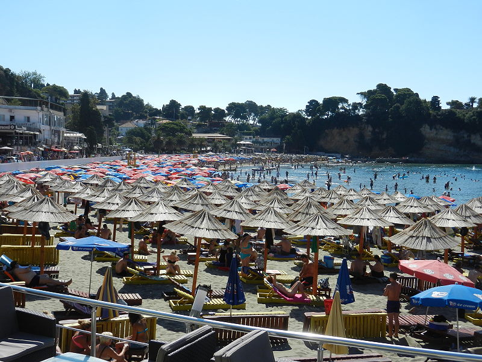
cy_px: 181
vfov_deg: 37.7
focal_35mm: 38
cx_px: 241
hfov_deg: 49.0
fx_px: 529
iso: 160
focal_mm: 6.9
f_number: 4
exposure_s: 1/1600
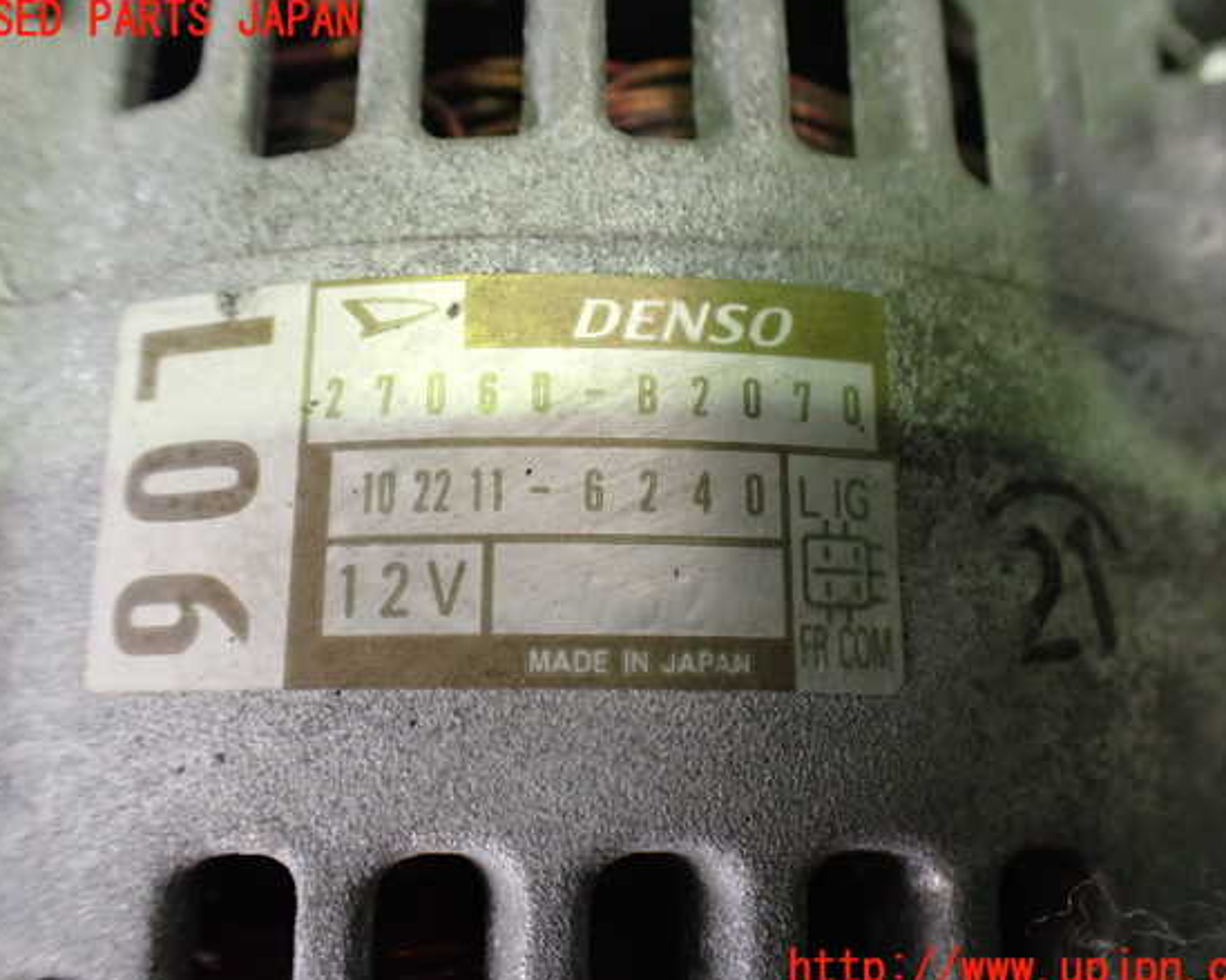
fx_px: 1161
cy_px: 496
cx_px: 623
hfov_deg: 55.7
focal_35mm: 32
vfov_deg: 45.8
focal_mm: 5.4
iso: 800
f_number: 2.3
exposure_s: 1/80
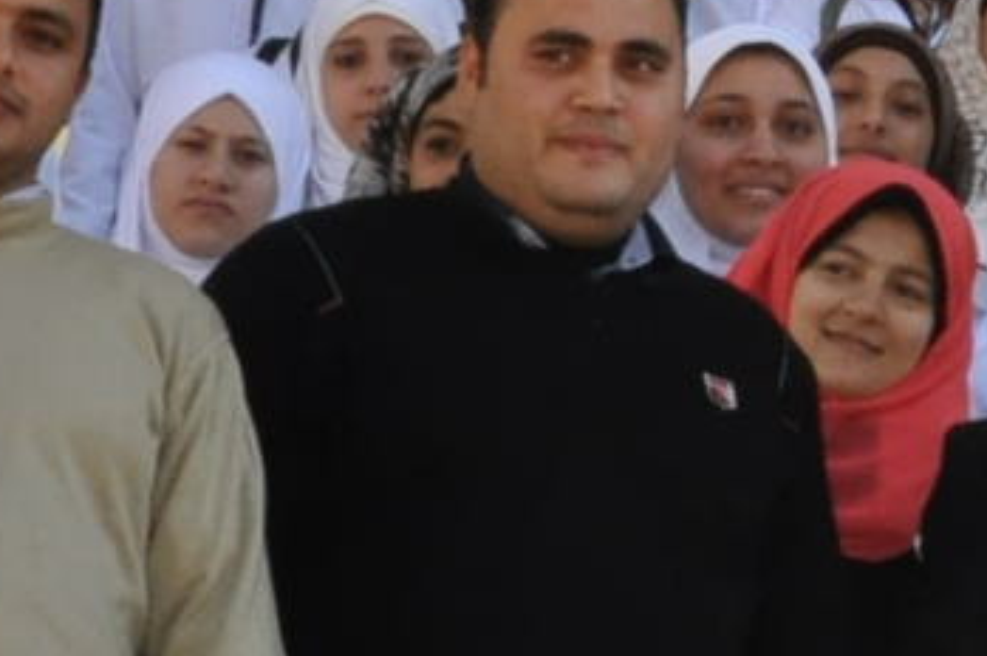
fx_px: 6302
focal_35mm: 230
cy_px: 161
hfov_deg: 8.8
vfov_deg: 6.0
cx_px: 1451
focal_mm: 25
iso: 1000
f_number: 18
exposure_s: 1/200
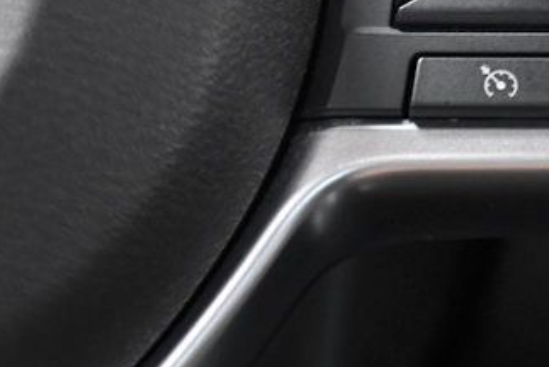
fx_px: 3770
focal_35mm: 247
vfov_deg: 5.5
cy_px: -93
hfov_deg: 8.3
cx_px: 619
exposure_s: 1/160
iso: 2000
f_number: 3.5
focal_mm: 52
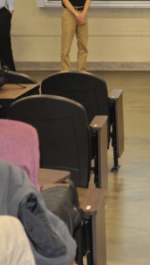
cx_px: 204
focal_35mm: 123
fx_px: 868
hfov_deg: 9.7
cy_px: 3
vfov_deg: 17.1
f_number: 5
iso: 1000
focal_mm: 35
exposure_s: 1/60
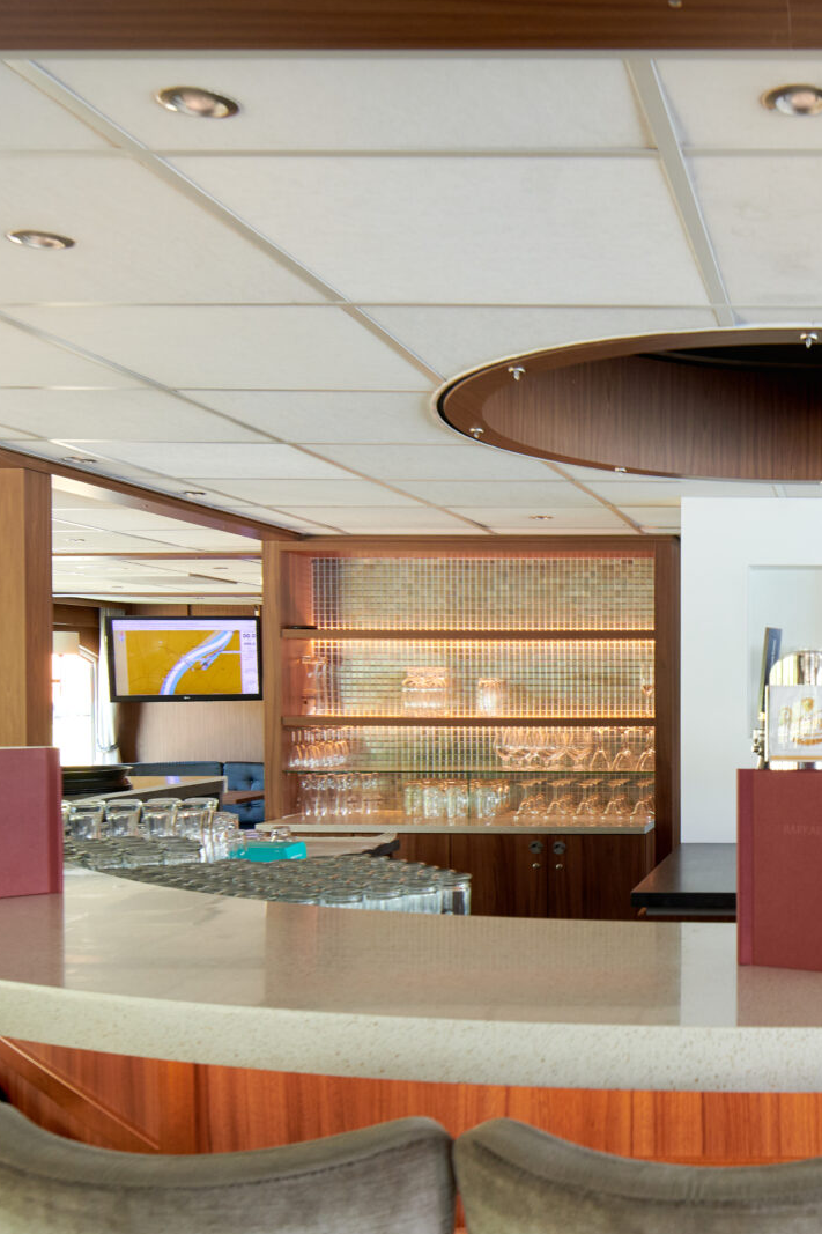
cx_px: 843
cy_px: 739
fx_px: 1233
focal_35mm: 36
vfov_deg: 52.8
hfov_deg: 33.4
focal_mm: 15
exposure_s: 1/15
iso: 200
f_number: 6.3
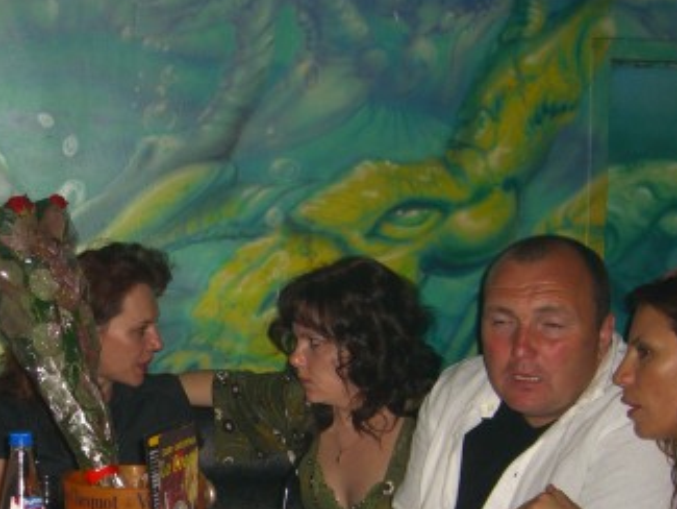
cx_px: 100
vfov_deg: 17.1
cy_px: 453
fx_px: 1663
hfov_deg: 22.6
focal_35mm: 85
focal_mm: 9.5
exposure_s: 1/60
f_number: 3.1
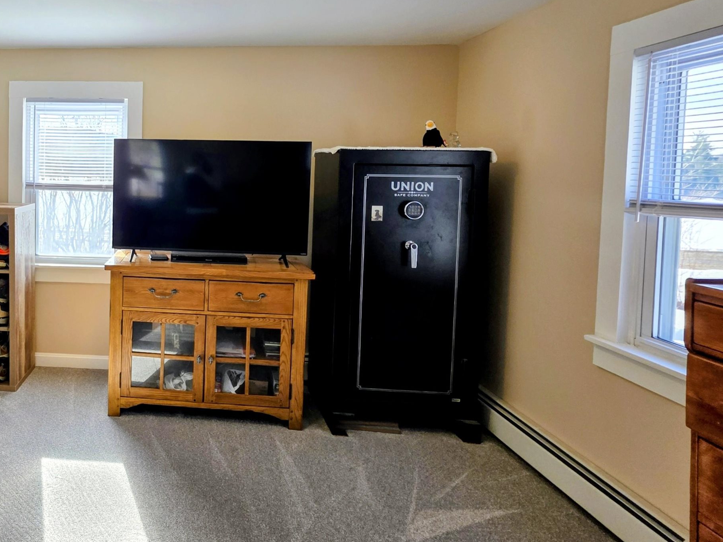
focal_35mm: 22
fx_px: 459
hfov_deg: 68.0
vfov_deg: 60.1
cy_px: 195
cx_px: 130
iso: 40
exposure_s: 1/120
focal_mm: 2.2
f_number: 1.9
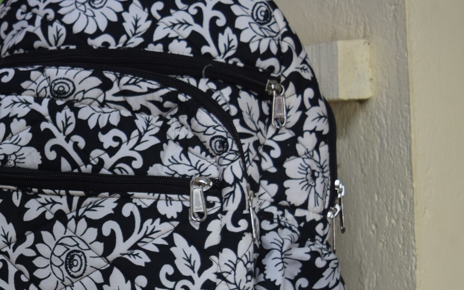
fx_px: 1126
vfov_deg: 14.6
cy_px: 243
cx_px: 17
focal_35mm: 89
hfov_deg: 22.5
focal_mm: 28
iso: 640
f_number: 4.2
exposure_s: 1/60
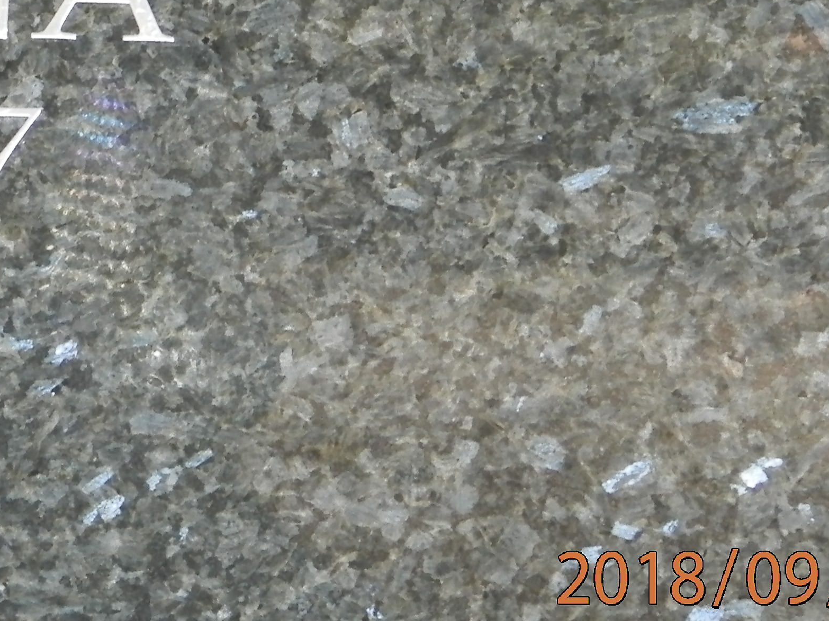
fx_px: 7471
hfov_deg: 6.3
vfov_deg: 4.7
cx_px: -138
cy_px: -141
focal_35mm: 312
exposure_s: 1/80
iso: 200
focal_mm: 19
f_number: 4.5
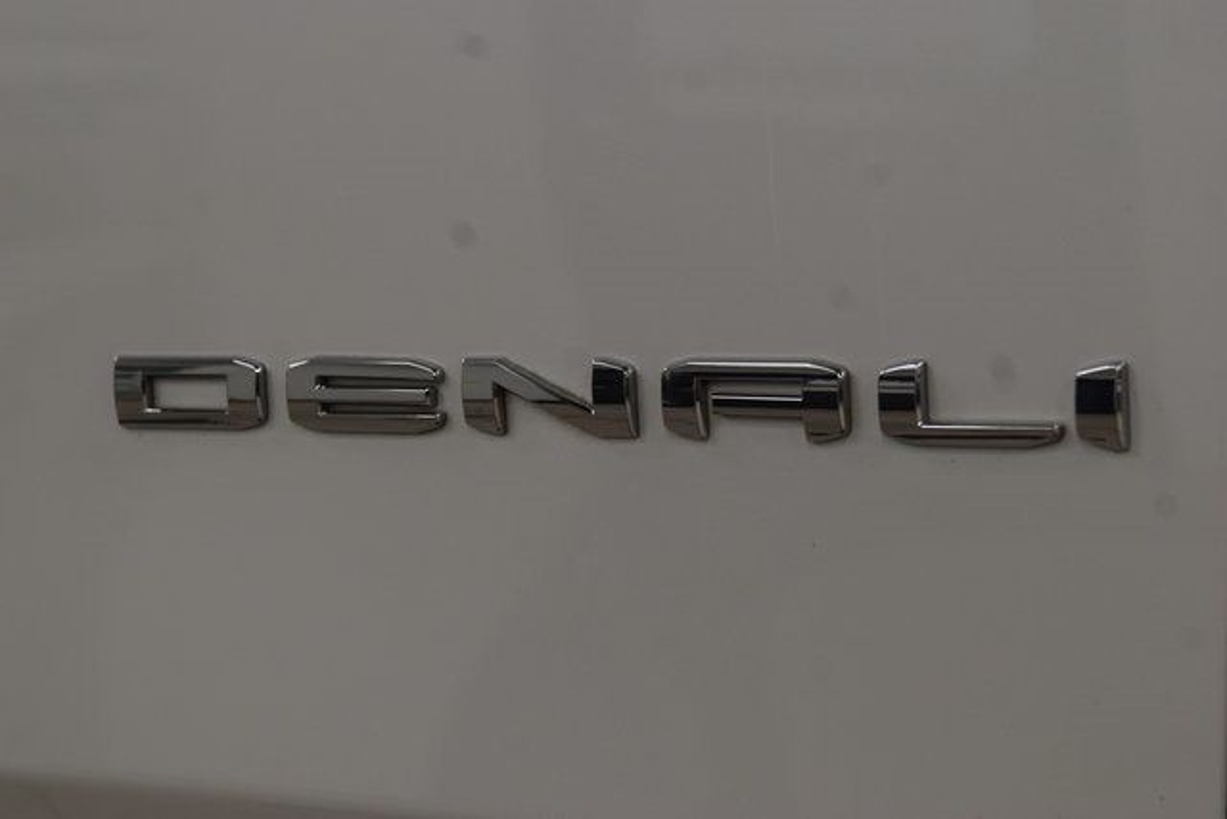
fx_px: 3579
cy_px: 410
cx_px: 614
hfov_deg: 19.5
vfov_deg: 13.0
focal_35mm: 105
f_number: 7.1
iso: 500
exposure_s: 1/30
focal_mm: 70
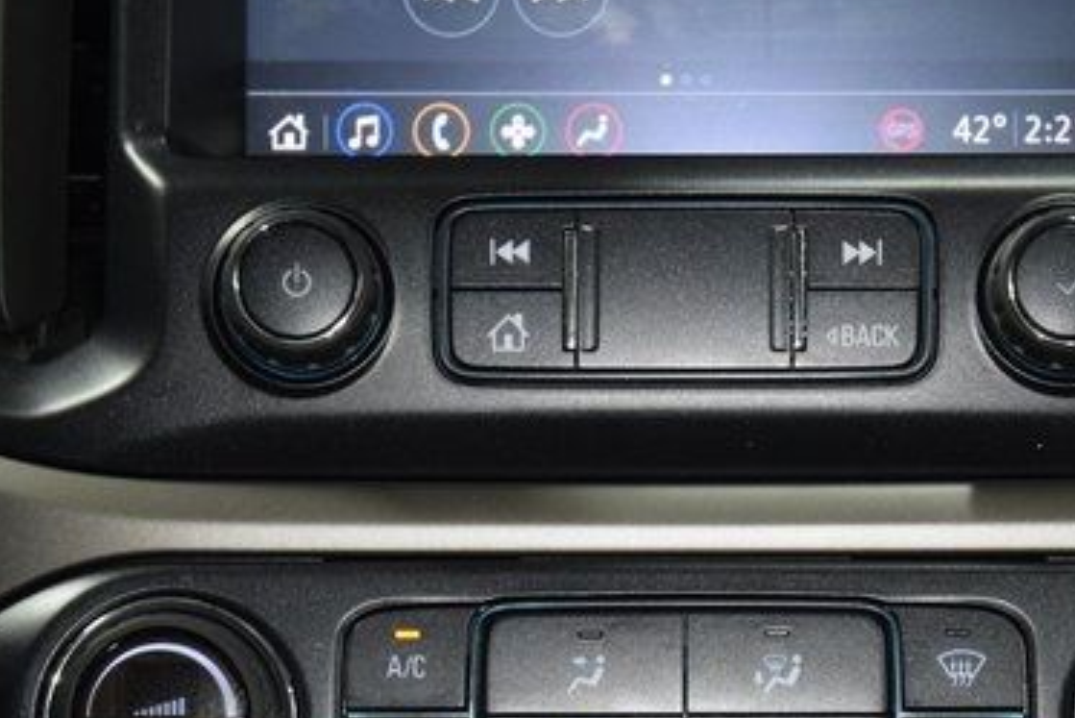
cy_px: 535
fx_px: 5377
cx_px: 680
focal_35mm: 180
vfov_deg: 7.6
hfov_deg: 11.4
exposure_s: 1/40
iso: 1600
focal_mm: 70
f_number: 4.5
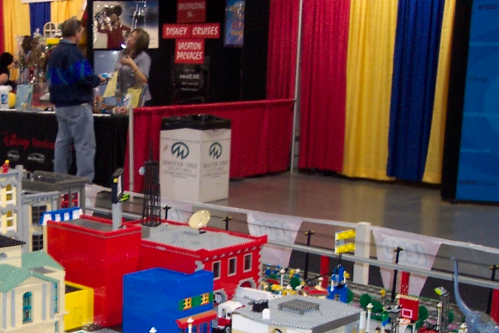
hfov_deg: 28.5
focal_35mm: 69
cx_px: 86
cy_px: 283
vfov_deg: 19.5
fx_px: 957
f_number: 2.8
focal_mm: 8
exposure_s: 1/30
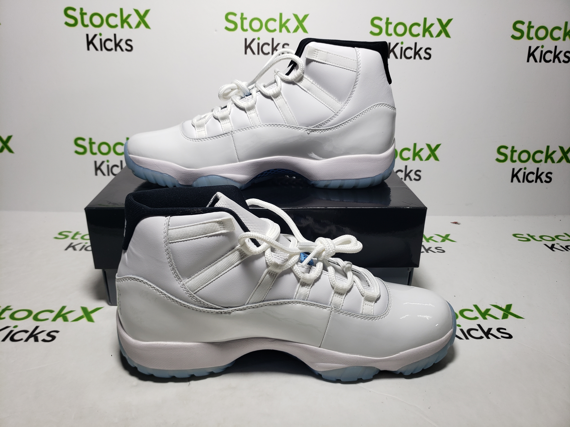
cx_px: 285
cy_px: 214
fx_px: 428
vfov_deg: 53.1
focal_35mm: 26
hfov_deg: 67.3
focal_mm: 4.3
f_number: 1.5
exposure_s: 1/497
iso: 50
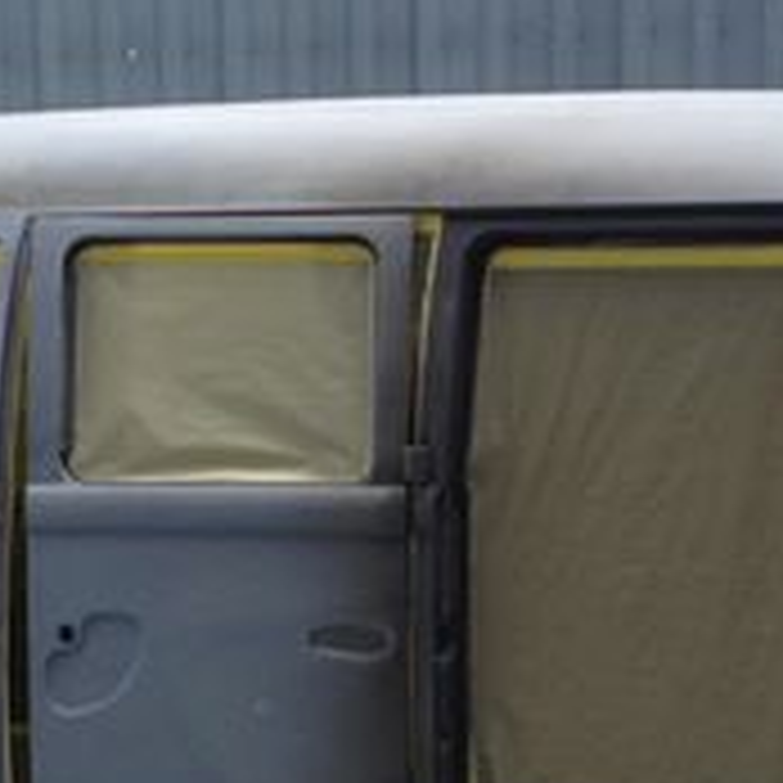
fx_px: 2738
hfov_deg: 16.3
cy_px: 626
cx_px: 405
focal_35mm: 107
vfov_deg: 16.2
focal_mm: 4.13
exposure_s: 1/834
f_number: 2.4
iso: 50
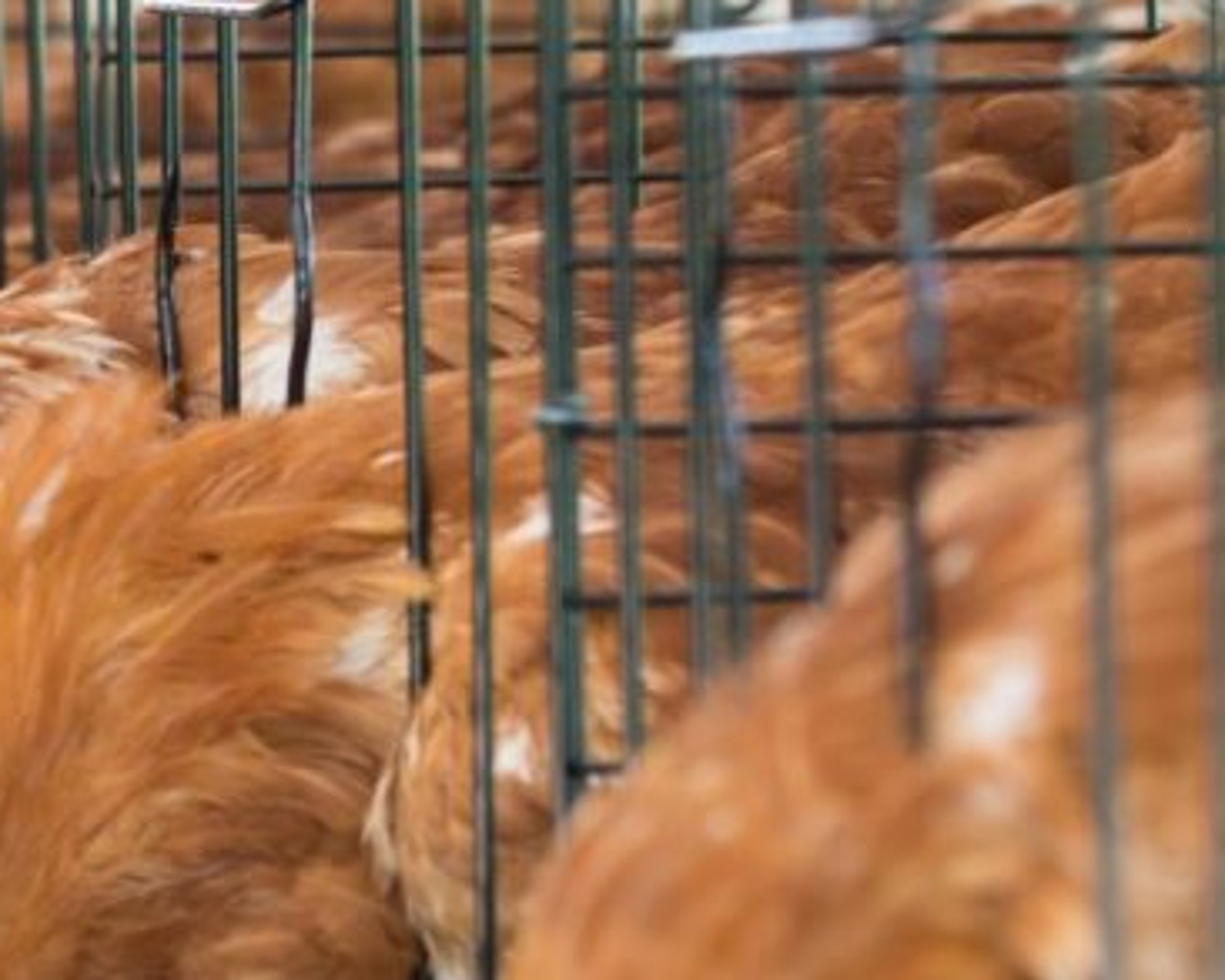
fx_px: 8776
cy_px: 649
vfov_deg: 6.4
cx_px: -197
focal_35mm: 242
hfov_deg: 7.9
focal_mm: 70
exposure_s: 1/40
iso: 800
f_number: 5
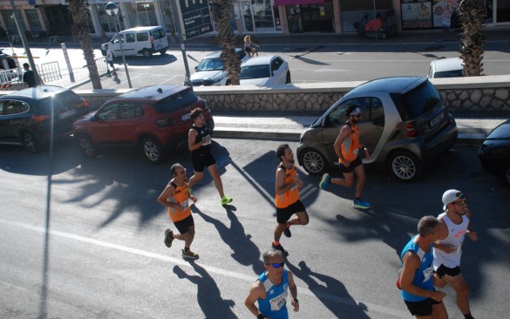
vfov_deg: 29.2
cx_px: 257
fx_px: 612
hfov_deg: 45.3
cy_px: 173
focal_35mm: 44
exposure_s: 1/2000
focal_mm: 28
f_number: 8
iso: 1000
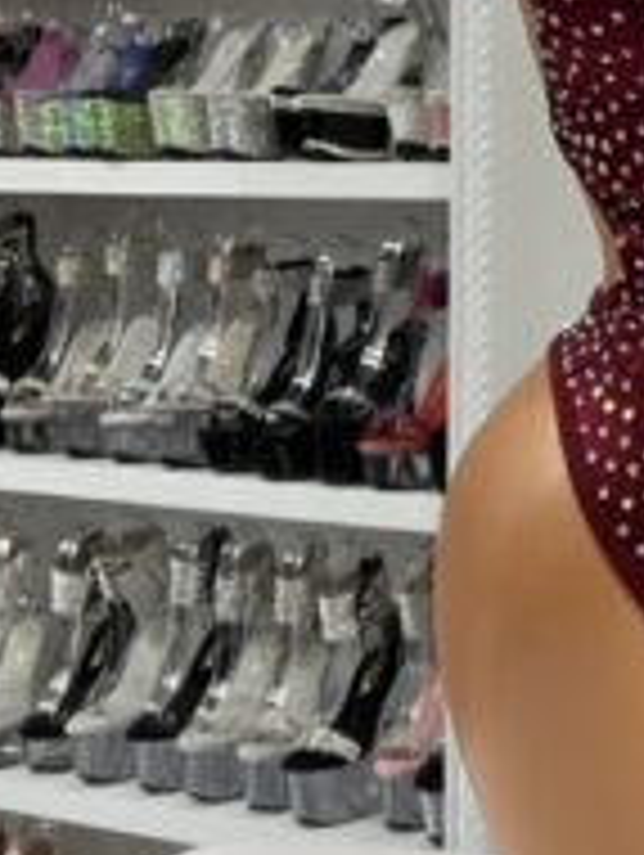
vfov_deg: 23.4
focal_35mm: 82
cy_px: 144
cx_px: 815
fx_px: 2030
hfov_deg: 17.1
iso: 125
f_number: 1.5
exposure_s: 1/60
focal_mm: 5.7
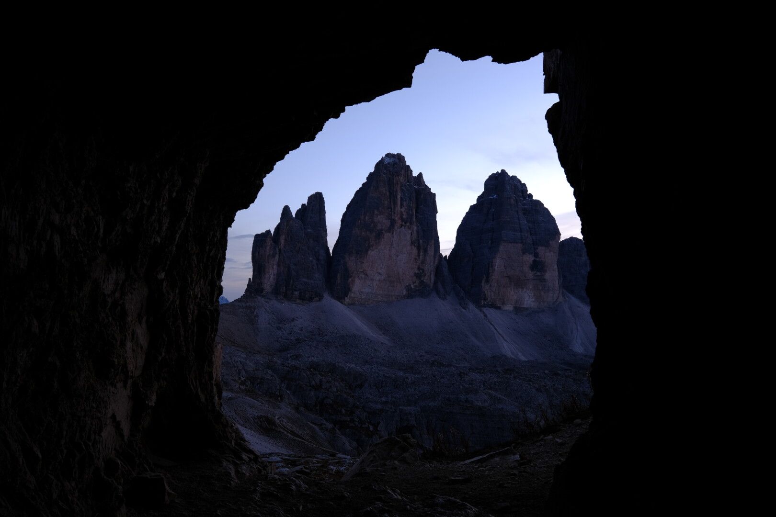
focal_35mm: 29
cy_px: 258
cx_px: 388
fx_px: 625
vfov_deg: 45.0
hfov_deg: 63.7
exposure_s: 5
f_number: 10
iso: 80
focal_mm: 19.1
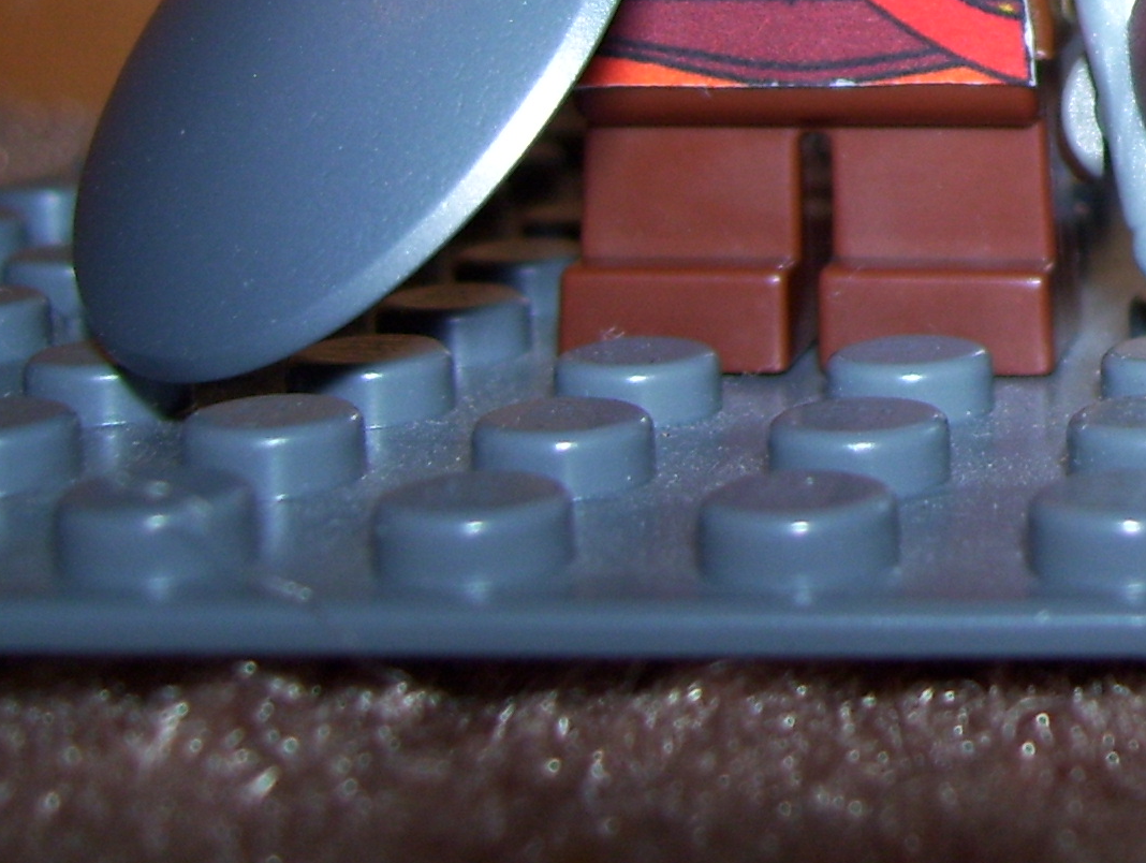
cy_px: -272
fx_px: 3182
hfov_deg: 19.0
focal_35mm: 96
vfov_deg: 14.7
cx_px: 1479
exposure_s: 1/60
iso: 80
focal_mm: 6
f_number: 2.7
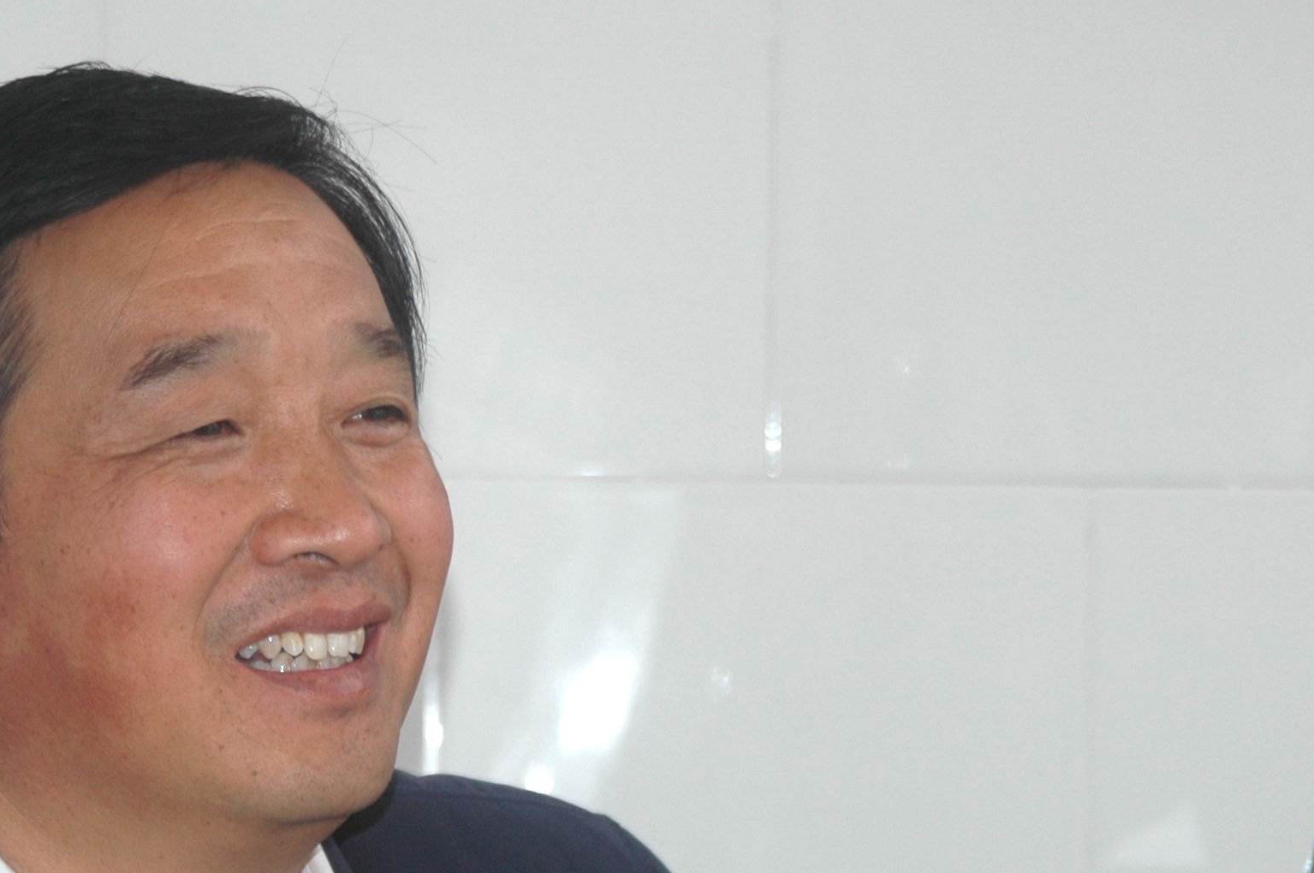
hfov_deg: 13.9
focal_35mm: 147
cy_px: 735
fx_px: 5360
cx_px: 937
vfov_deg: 9.3
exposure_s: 1/500
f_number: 2.8
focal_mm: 50
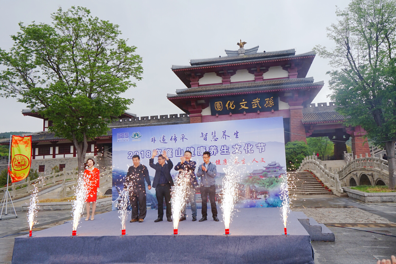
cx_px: 198
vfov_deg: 51.4
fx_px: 275
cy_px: 132
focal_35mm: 25
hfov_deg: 71.5
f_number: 4
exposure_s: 1/200
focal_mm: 25
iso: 100
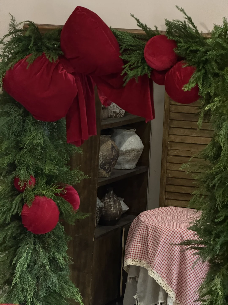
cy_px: 152
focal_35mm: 100
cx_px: 114
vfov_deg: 19.6
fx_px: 878
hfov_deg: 14.8
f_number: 2.8
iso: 640
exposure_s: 1/50
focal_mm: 16.89
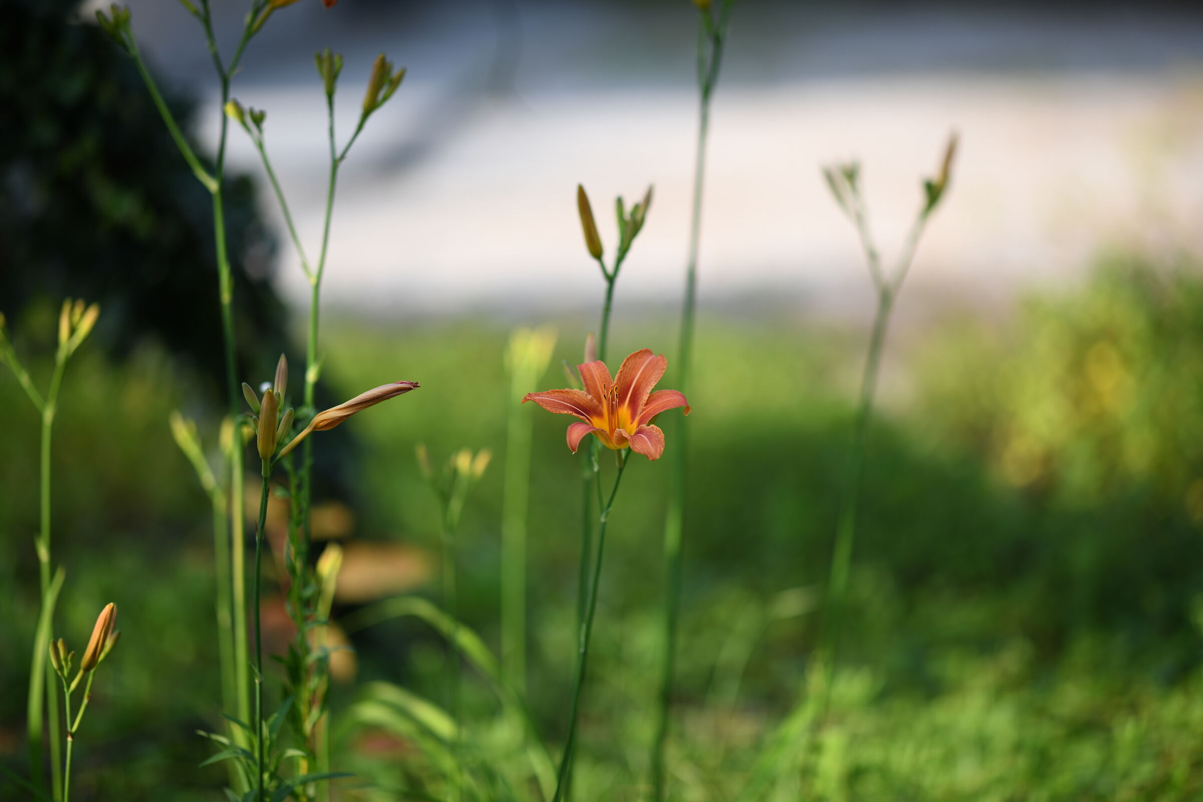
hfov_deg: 19.5
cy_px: 401
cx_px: 602
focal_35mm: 105
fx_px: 3508
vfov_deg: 13.0
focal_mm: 105
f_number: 1.4
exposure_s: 1/1250
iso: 64
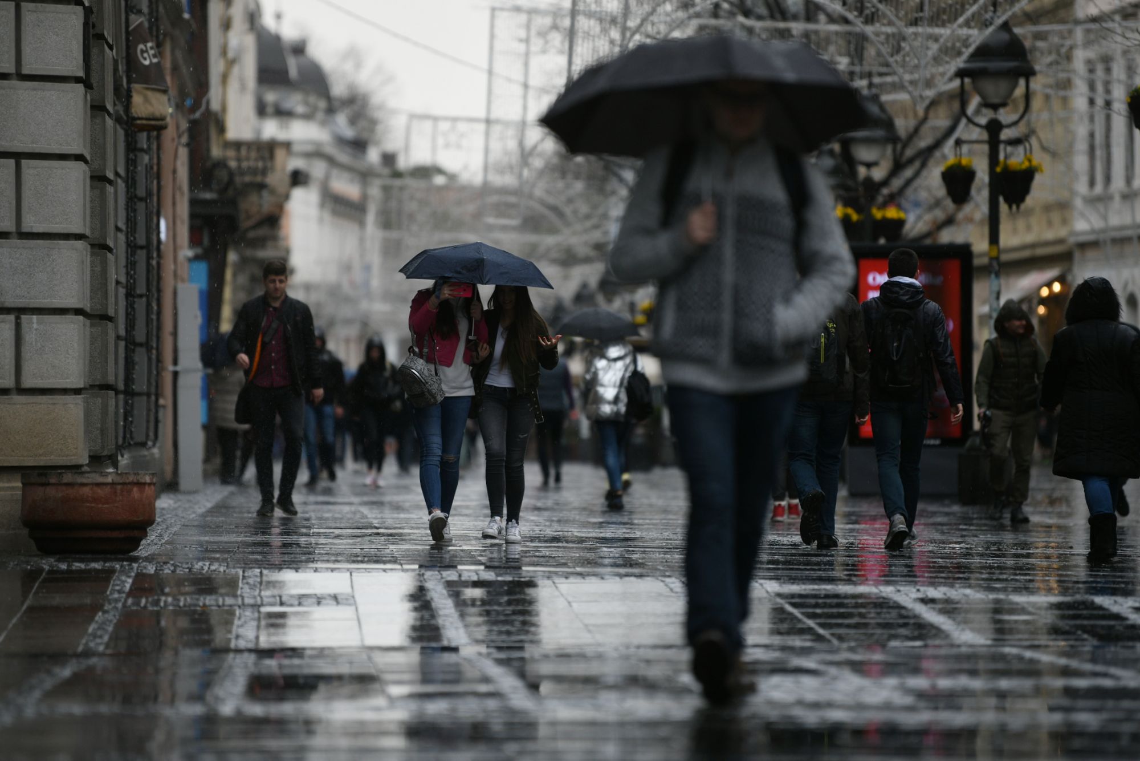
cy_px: 380
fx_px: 6334
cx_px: 570
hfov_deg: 10.3
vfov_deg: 6.9
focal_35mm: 200
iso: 400
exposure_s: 1/640
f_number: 2.8
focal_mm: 200
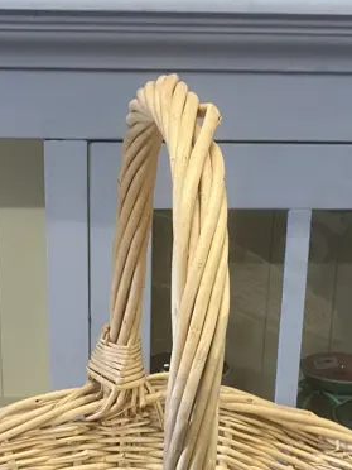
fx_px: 1044
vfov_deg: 24.2
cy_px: 470
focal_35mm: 77
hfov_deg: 19.1
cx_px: 136
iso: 160
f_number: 1.8
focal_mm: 3.99
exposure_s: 1/50
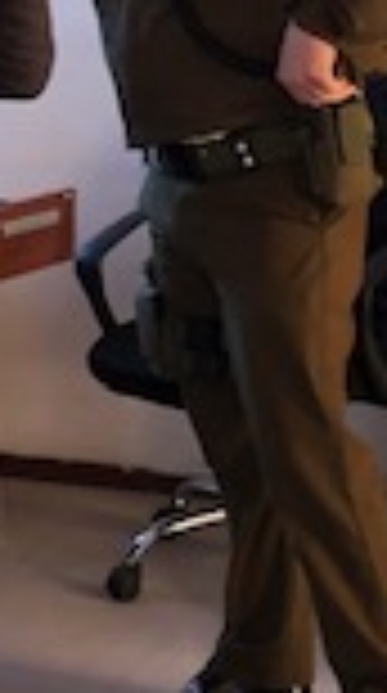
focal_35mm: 127
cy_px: 207
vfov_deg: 16.9
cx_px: 243
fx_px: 2330
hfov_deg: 9.5
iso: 50
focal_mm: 3.99
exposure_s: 1/15
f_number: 1.8
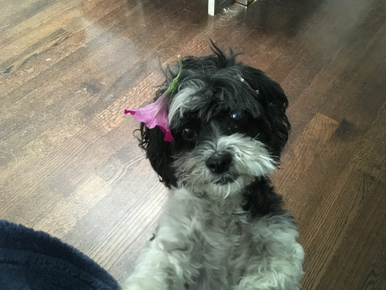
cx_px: 193
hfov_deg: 61.7
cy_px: 145
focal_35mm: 29
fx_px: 323
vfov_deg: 48.2
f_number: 2.2
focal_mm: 4.15
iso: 320
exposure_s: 1/15
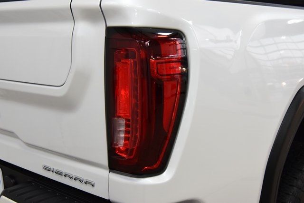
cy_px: 102
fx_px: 431
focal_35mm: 51
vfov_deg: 26.5
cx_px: 152
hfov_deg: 38.9
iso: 1600
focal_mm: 34
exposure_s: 1/60
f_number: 5.6
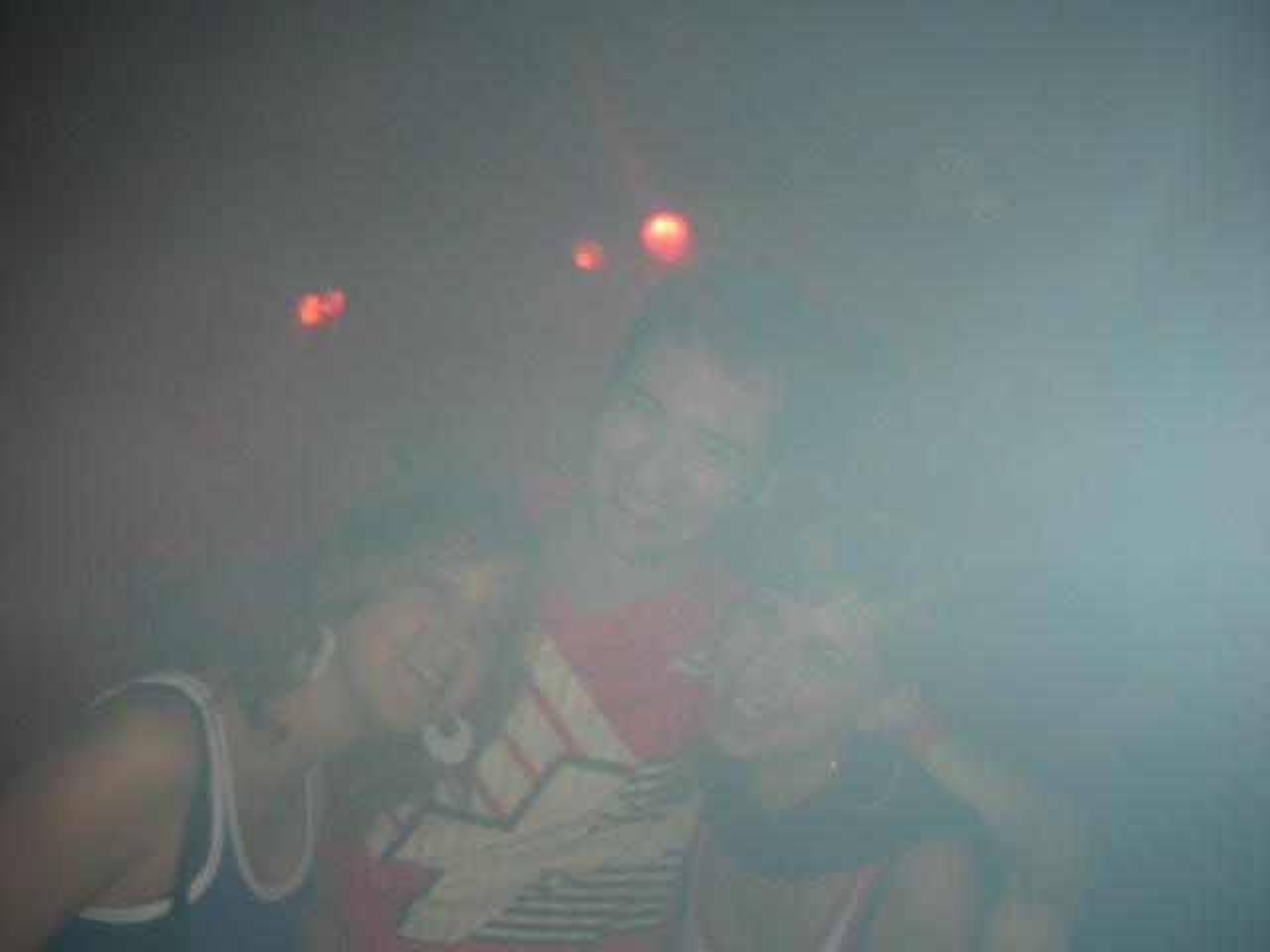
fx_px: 1284
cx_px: 635
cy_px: 476
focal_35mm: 35
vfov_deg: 40.7
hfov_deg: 52.6
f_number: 3
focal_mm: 5.8
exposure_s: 1/60.1
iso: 50
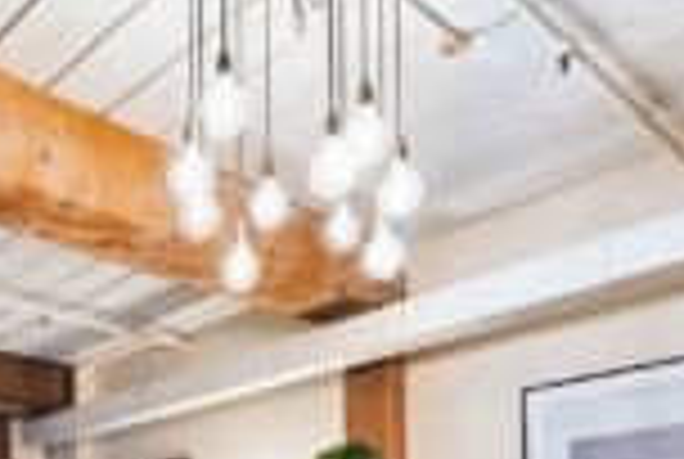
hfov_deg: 43.1
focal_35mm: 42
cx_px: 94
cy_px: 592
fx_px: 800
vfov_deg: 27.1
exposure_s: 1/2
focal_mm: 16
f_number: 8
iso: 160
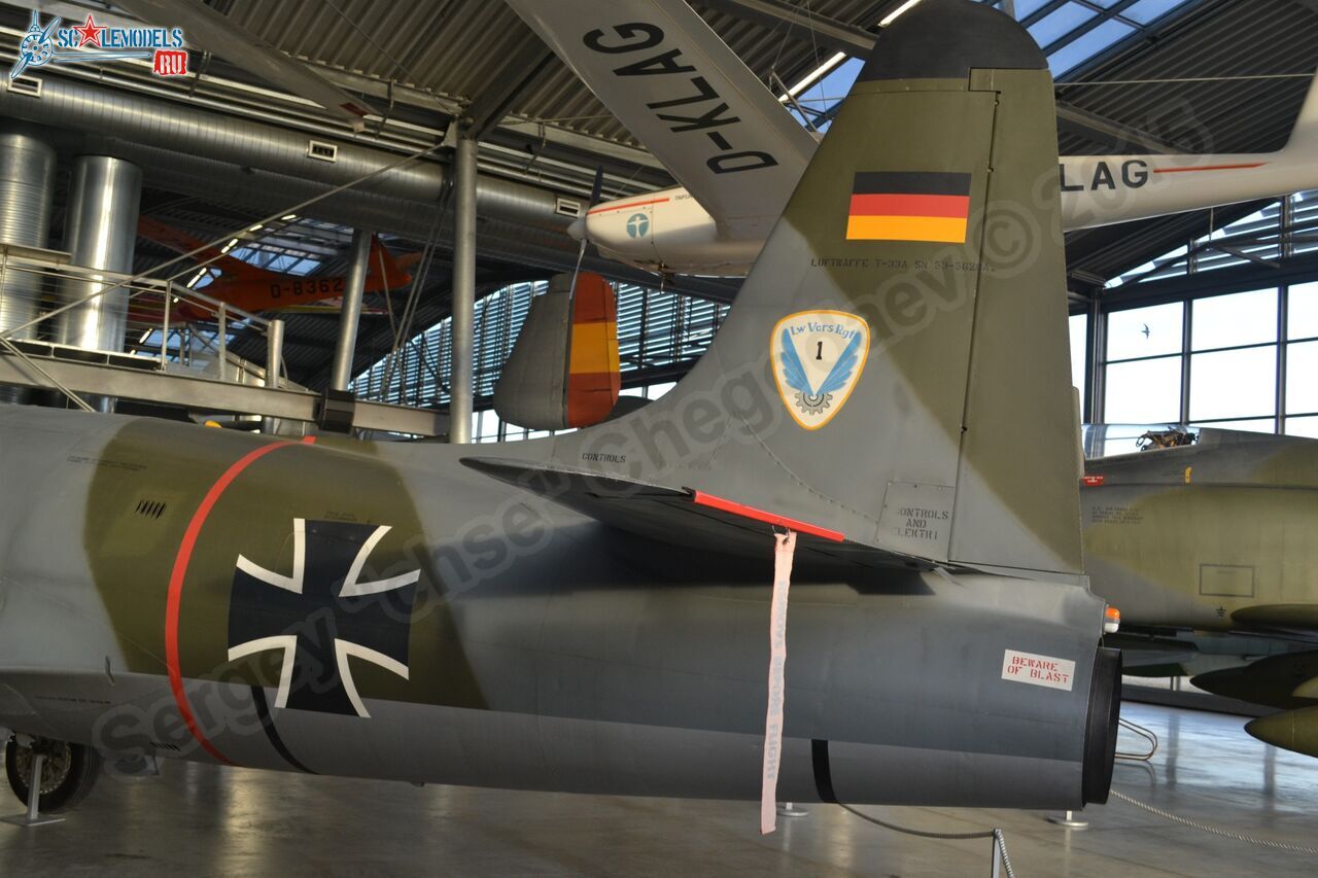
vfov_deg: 36.9
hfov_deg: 53.1
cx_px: 659
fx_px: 1318
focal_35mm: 36
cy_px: 439
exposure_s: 1/125
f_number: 5.6
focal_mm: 24
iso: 400
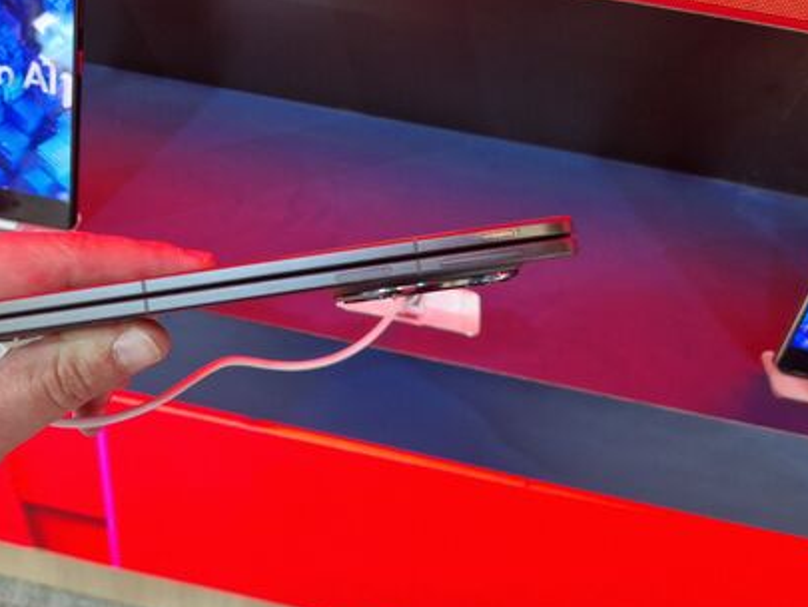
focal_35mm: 31
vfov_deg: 45.2
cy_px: 242
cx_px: 285
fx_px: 724
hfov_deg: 57.3
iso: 160
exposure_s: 1/53
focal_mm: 5.4
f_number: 1.8
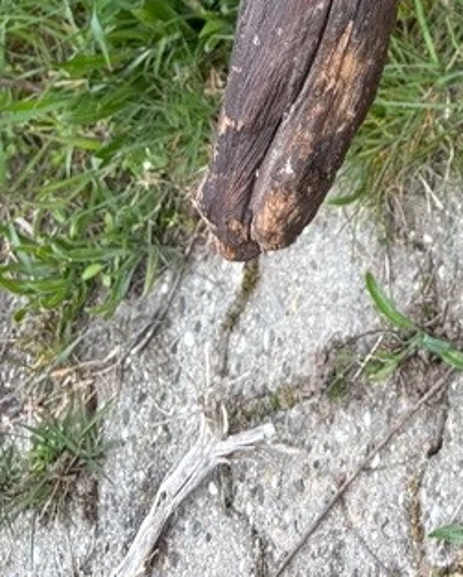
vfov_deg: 14.7
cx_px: 743
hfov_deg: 13.3
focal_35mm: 108
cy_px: -566
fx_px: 1847
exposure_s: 1/693
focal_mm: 5.96
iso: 50
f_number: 1.6
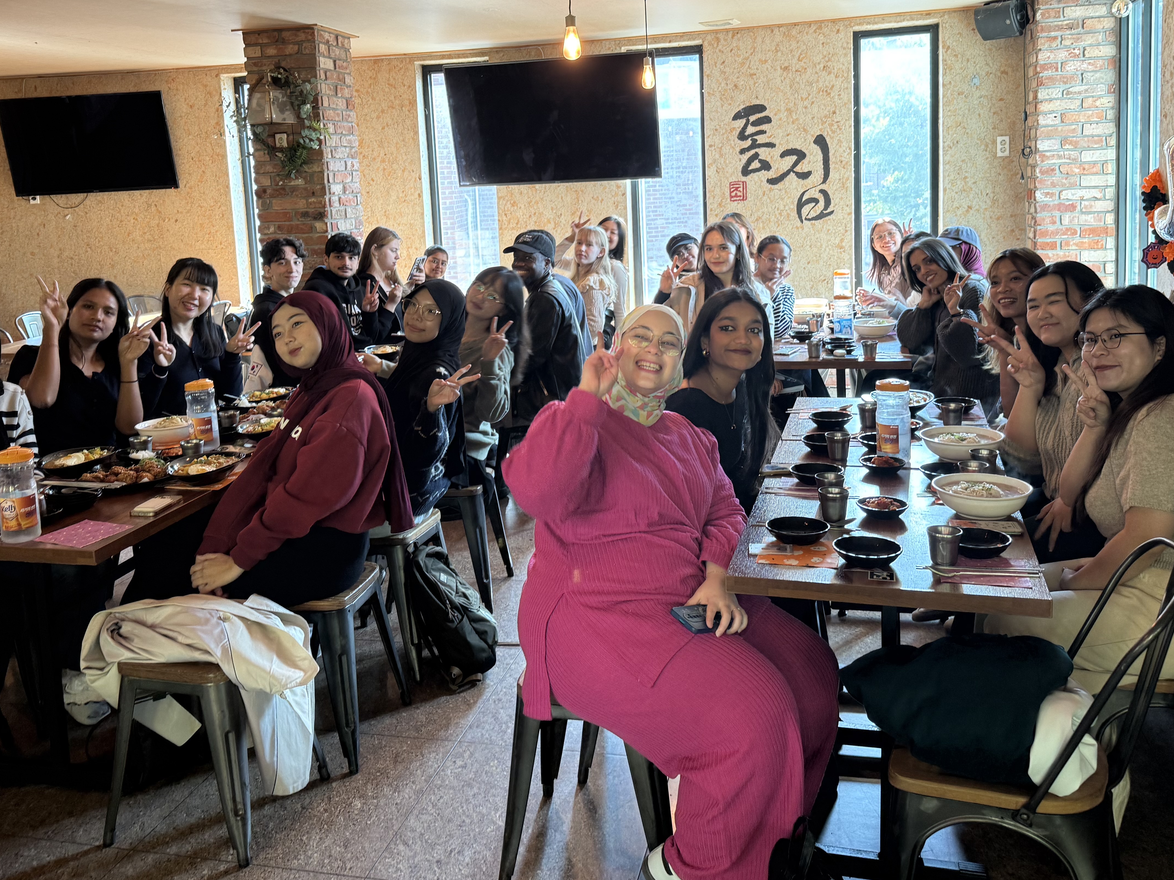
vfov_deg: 43.6
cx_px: 574
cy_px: 303
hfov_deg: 56.8
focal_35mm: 32
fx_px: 1085
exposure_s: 1/60
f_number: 1.78
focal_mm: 6.76
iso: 160
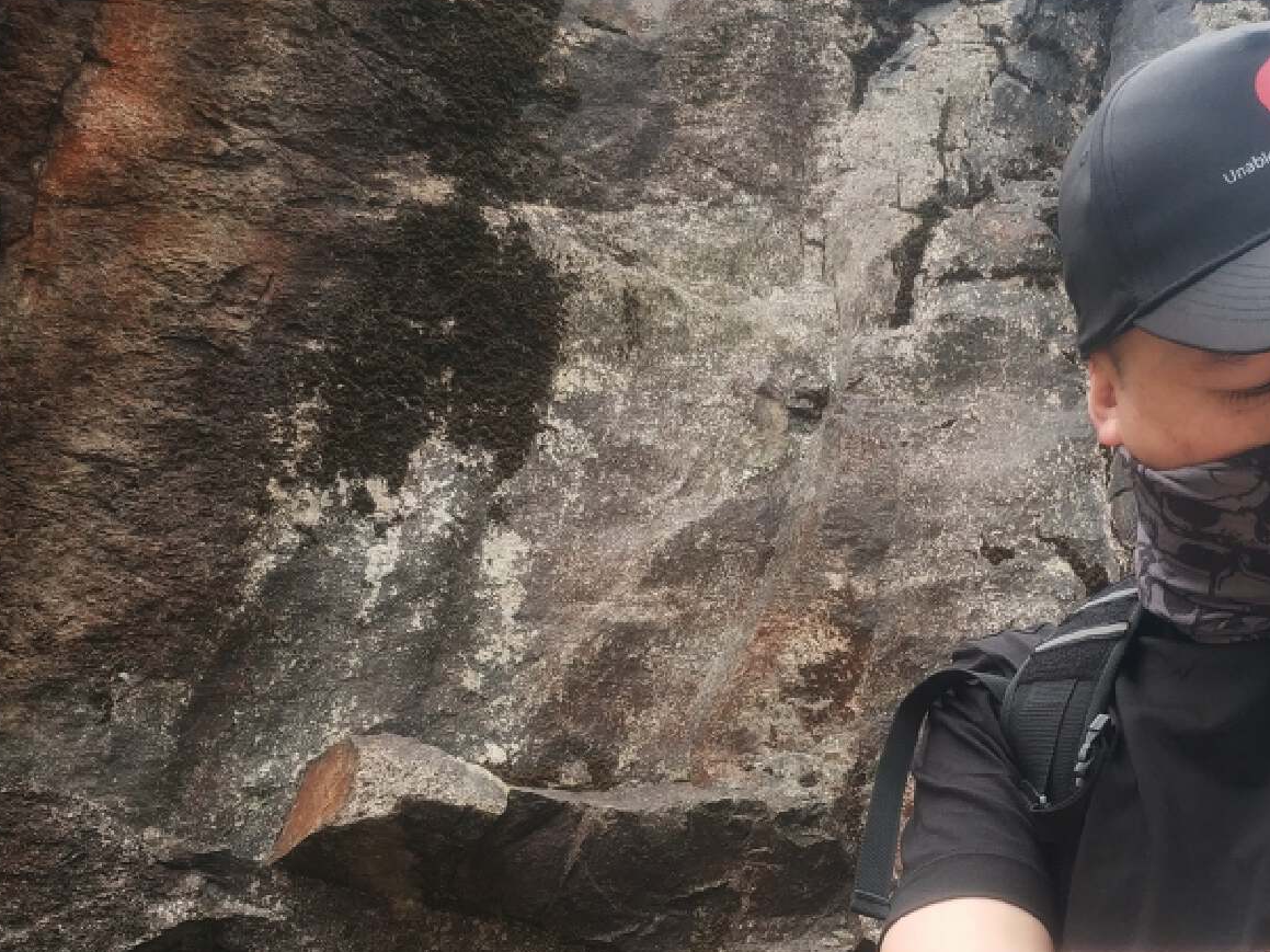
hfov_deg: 35.8
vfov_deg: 27.3
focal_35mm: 53
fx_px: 1944
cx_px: 861
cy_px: 668
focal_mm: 4.5
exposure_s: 1/278
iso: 170
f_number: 2
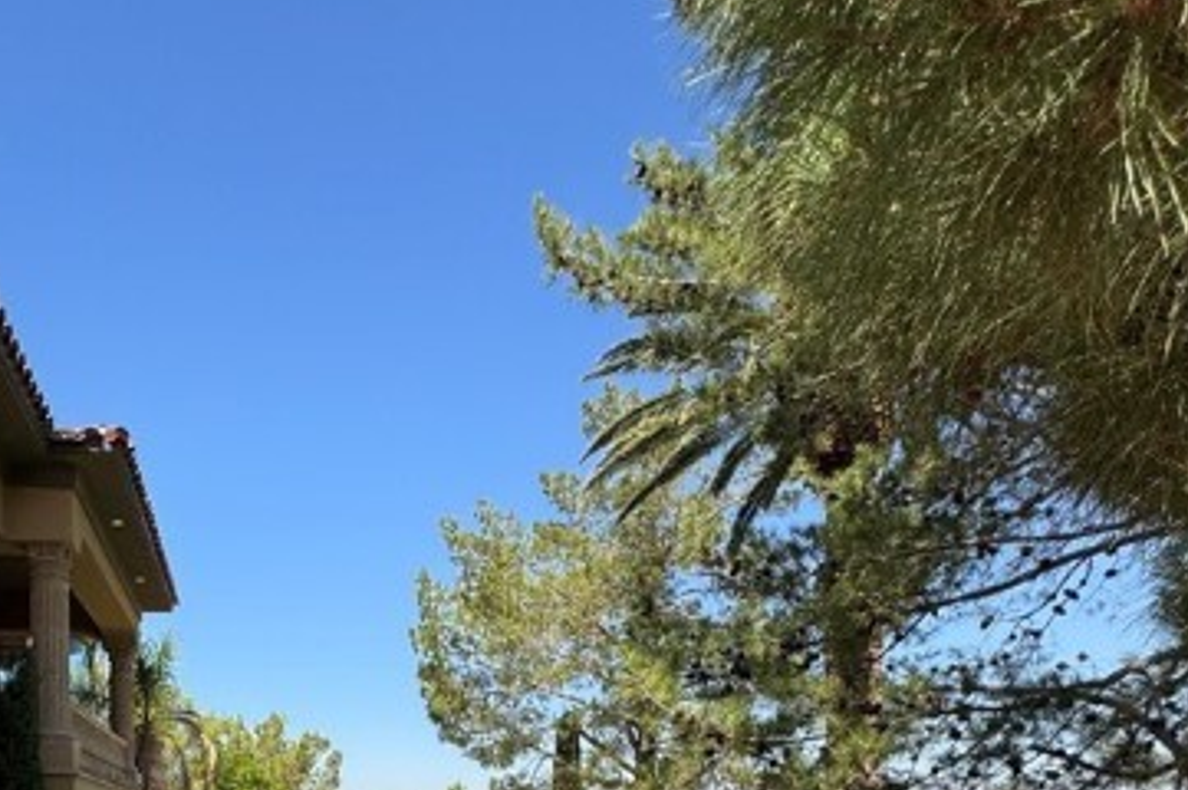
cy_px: 843
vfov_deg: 36.5
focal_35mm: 31
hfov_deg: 57.6
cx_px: 316
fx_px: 1022
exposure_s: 1/1256
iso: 40
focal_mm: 2.22
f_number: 2.2
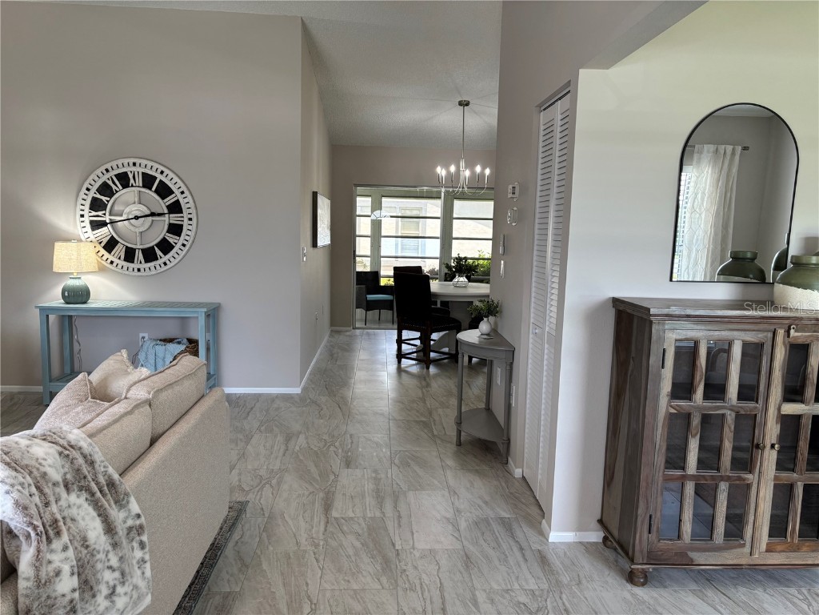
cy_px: 308
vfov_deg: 53.1
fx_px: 615
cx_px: 410
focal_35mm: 26
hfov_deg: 67.3
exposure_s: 1/120
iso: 100
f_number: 1.6
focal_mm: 5.96
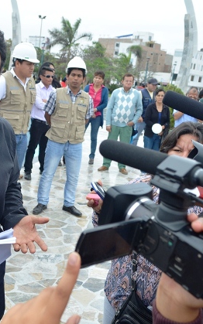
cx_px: 53
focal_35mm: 42
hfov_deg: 30.1
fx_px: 372
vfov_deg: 47.2
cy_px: 162
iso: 100
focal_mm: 18
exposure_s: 1/400
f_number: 4.5
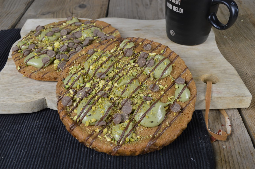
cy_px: 84
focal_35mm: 39
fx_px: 276
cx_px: 128
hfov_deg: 49.6
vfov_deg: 34.1
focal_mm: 26
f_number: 5.6
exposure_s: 1/6
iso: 100
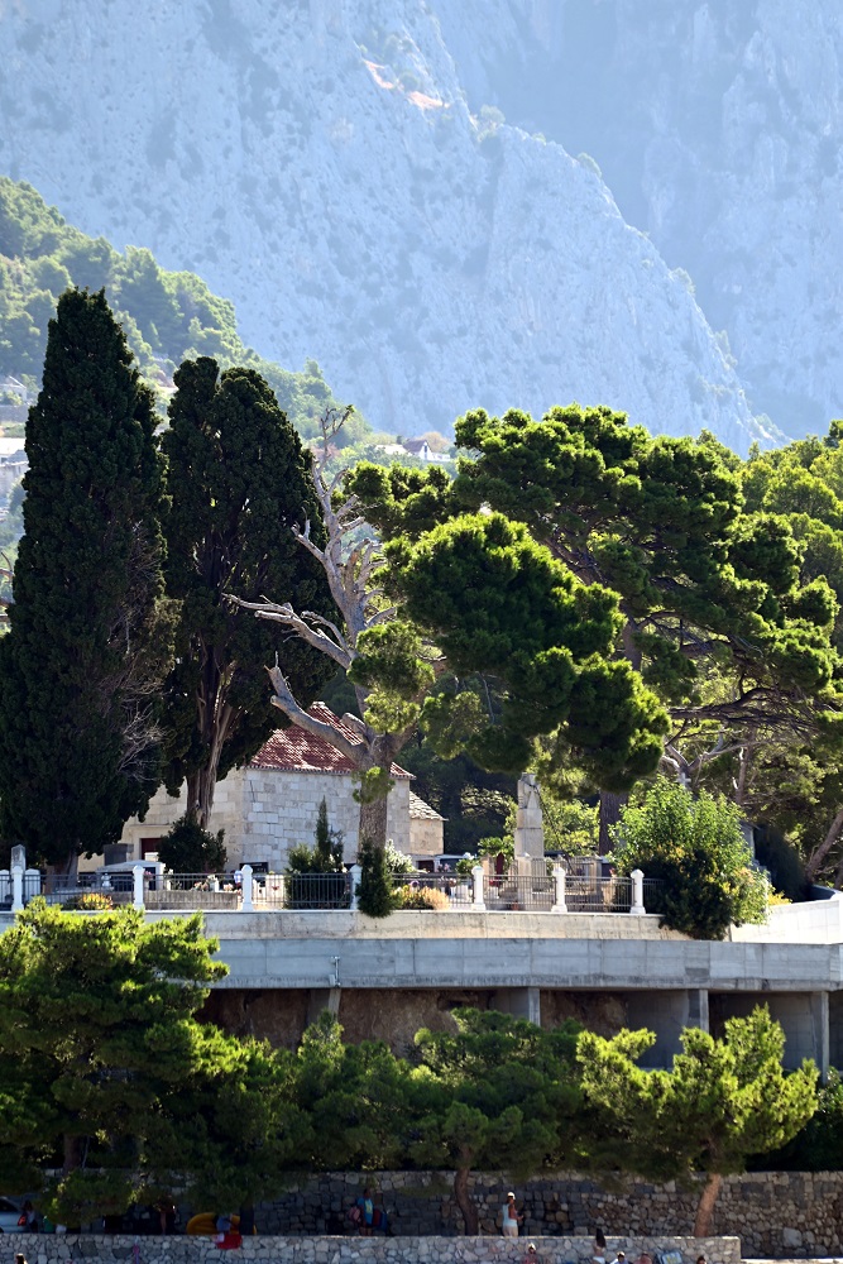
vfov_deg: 6.9
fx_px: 10533
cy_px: 632
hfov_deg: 4.6
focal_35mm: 300
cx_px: 422
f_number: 5.6
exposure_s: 1/320
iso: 180
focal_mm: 300
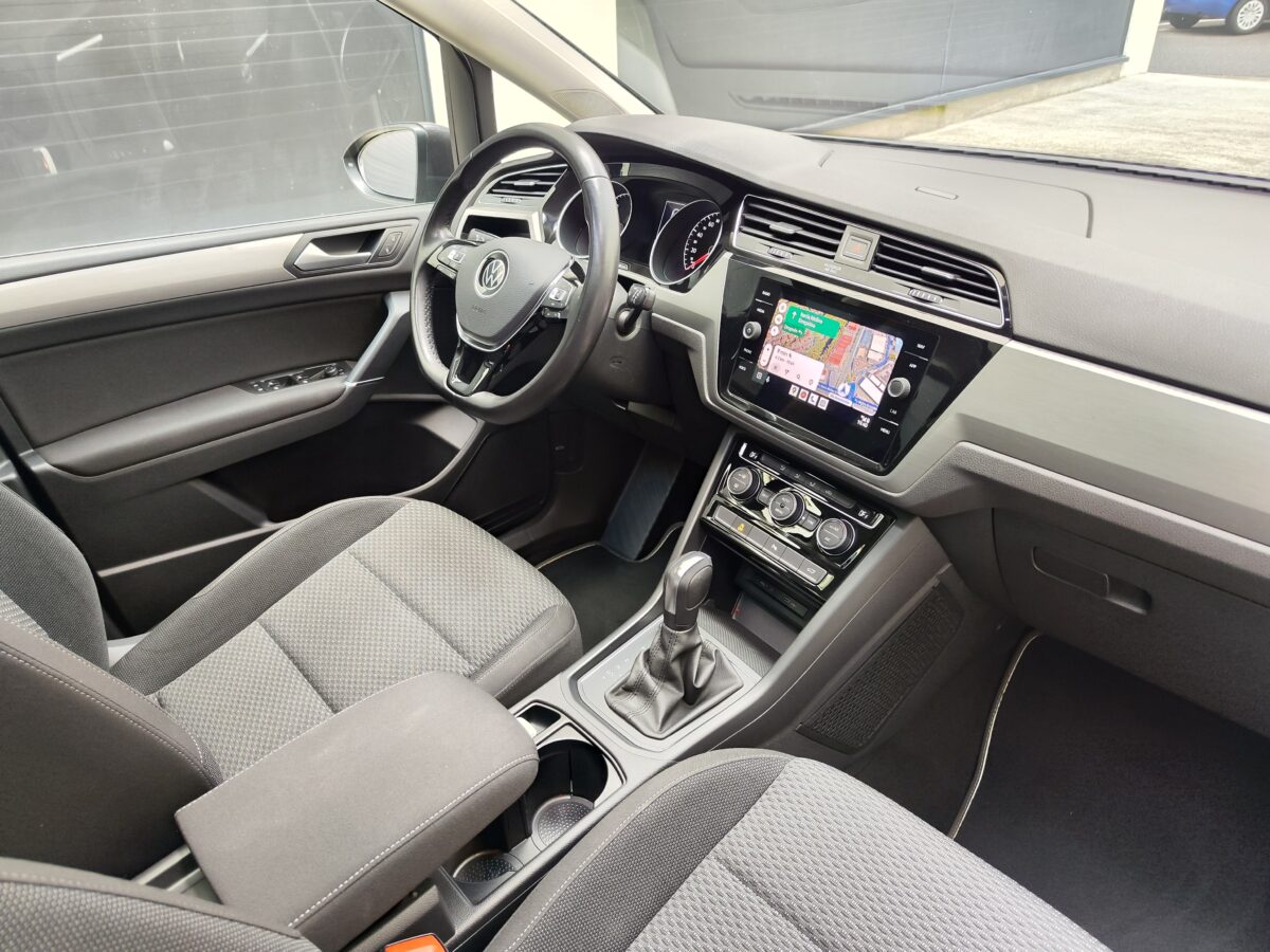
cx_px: 635
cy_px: 476
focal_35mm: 23
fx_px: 844
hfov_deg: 73.9
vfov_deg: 58.9
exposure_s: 1/91.6
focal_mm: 7.01
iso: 334
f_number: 1.69
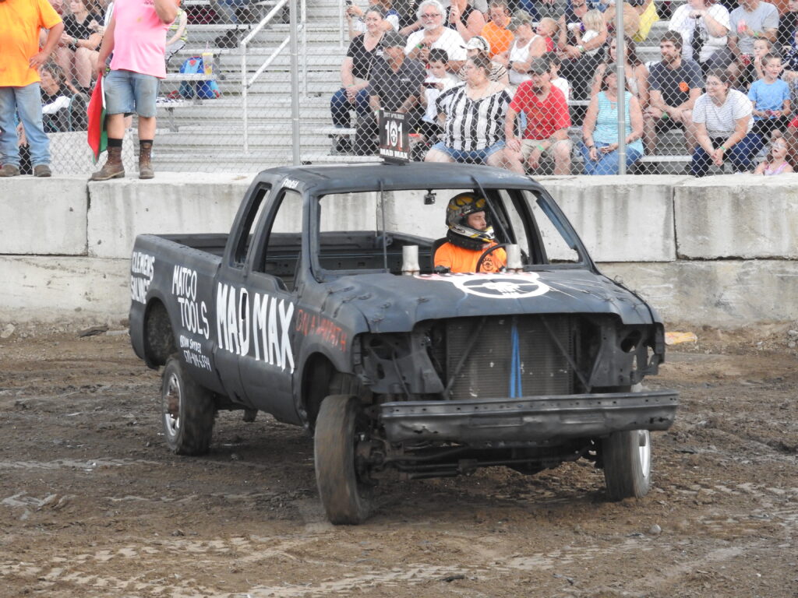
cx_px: 399
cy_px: 299
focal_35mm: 250
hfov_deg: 7.9
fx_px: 5763
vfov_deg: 5.9
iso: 400
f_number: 5.5
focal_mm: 44.8
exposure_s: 1/30
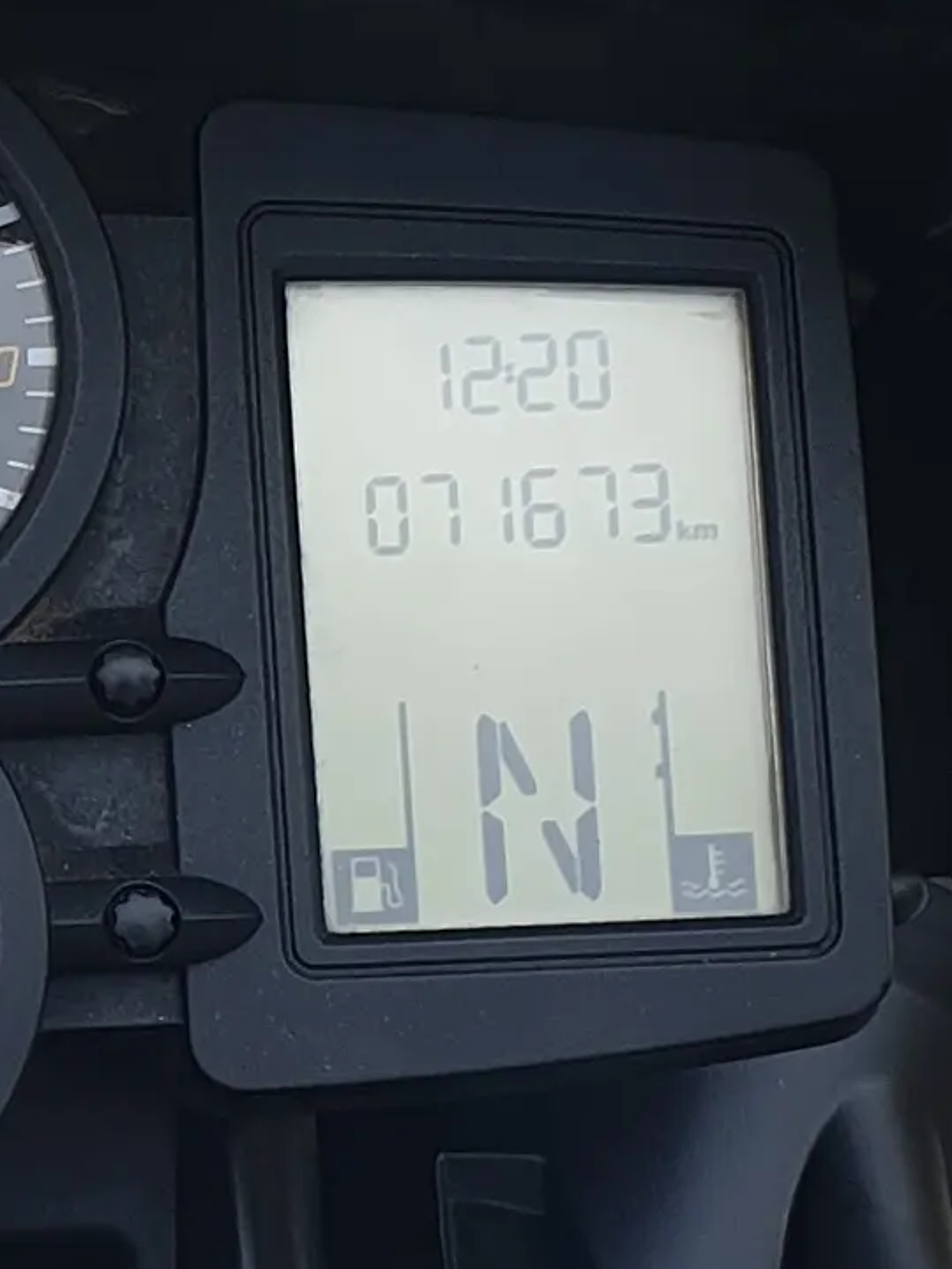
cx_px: -509
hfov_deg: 9.8
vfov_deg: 13.5
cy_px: 604
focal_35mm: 146
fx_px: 5350
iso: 50
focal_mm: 4.3
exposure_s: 1/264
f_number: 2.4
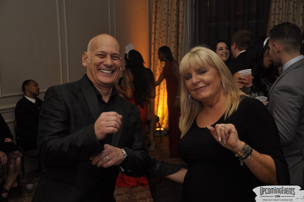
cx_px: 152
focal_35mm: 52
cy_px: 101
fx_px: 443
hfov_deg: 37.9
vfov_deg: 25.7
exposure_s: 1/60
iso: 400
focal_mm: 35
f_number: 5
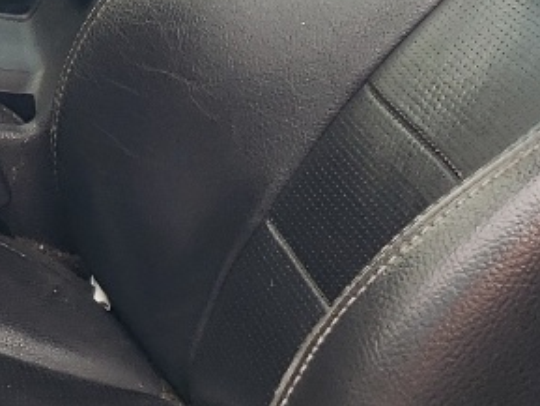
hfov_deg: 12.9
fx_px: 2247
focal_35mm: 144
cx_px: -305
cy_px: 6
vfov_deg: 10.2
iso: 50
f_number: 1.5
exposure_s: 1/143
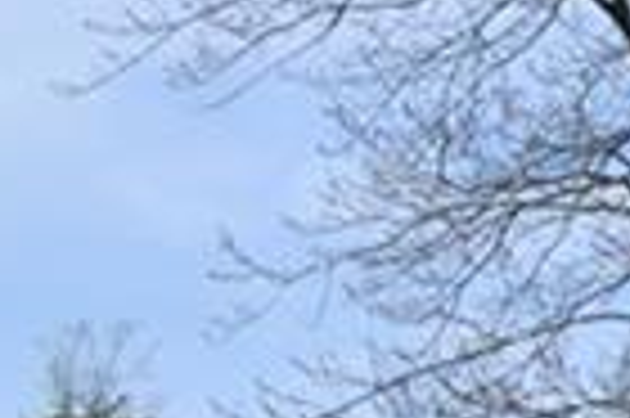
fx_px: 4213
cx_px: 2178
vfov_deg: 5.7
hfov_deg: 7.2
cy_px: 270
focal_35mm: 241
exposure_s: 1/250
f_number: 8
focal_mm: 22
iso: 100
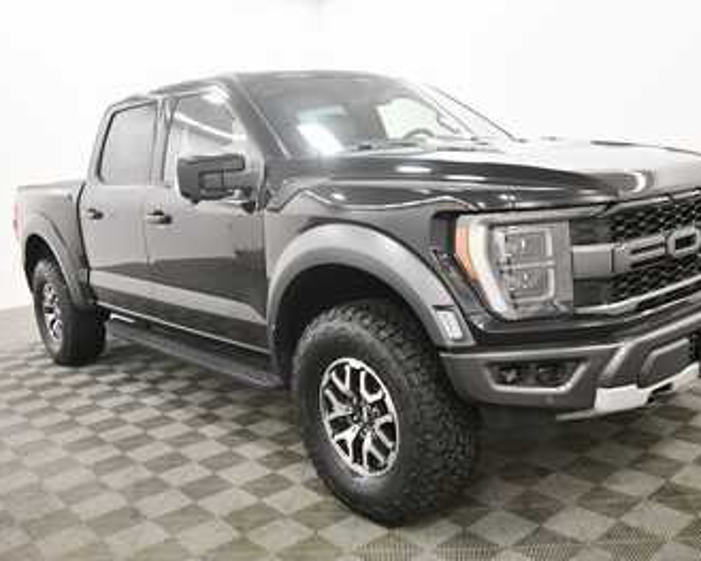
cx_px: 386
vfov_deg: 45.8
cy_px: 283
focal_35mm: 32
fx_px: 664
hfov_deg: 55.6
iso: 2200
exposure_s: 1/125
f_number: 5.6
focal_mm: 19
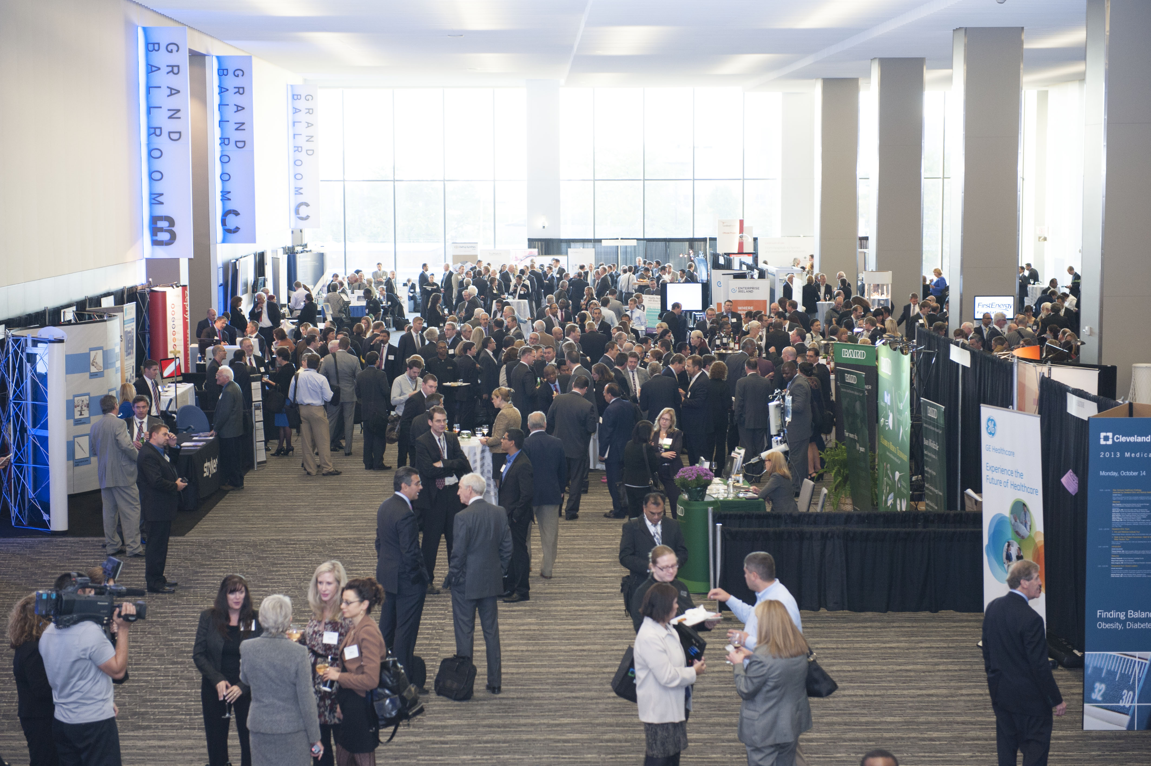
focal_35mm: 70
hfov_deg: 28.9
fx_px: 2237
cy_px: 383
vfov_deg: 19.4
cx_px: 576
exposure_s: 1/80
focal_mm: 70
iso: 640
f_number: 3.5
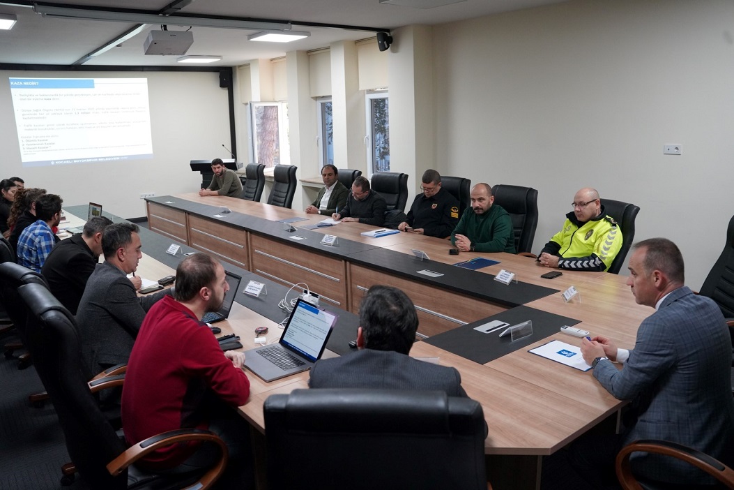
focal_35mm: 43
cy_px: 245
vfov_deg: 31.2
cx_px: 367
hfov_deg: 45.4
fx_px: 877
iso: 2500
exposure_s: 1/160
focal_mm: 43
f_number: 4
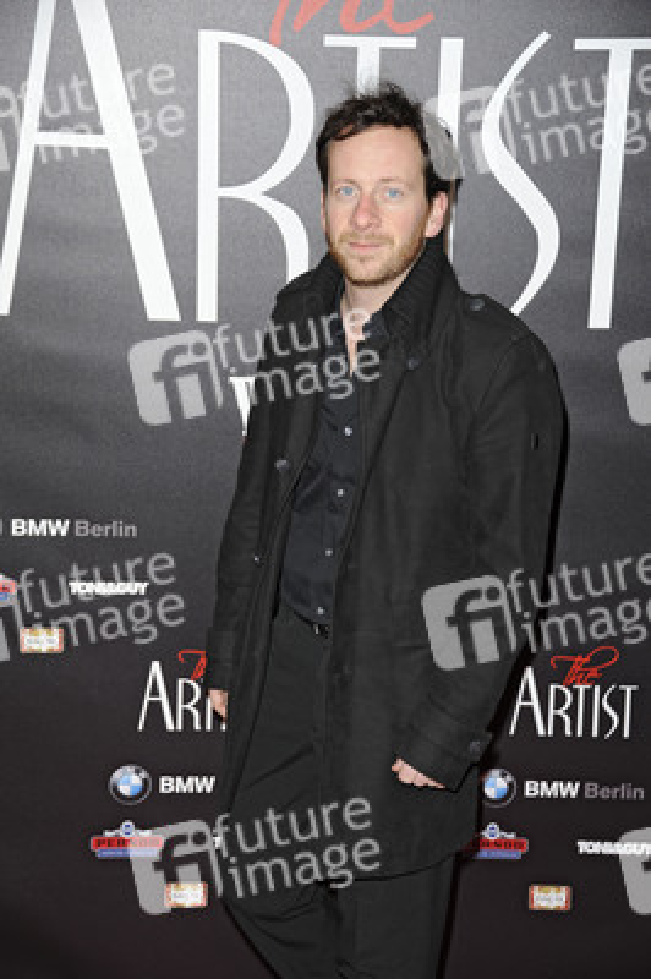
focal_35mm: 82
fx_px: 2228
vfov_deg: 24.8
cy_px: 490
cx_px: 326
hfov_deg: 16.6
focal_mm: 82
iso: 500
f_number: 5.6
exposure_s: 1/160
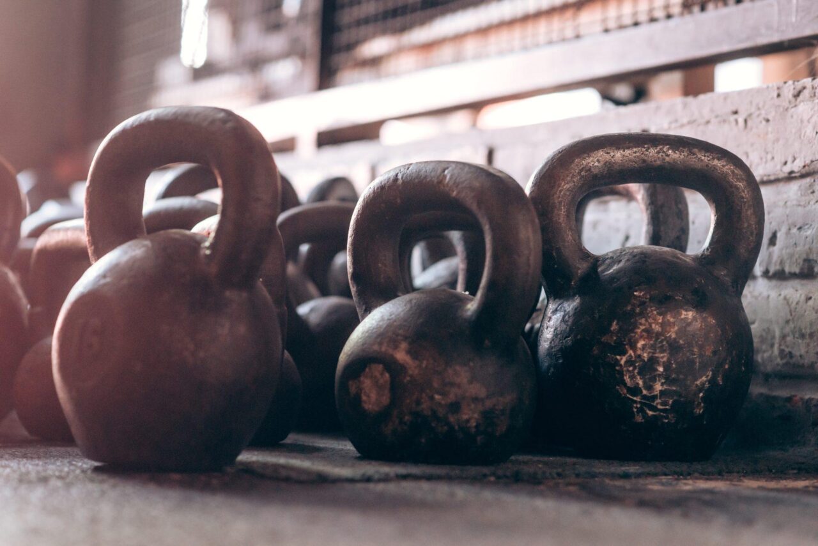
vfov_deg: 16.1
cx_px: 409
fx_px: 1932
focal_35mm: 85
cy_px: 273
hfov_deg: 23.9
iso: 3200
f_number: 3.2
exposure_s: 1/200
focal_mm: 85
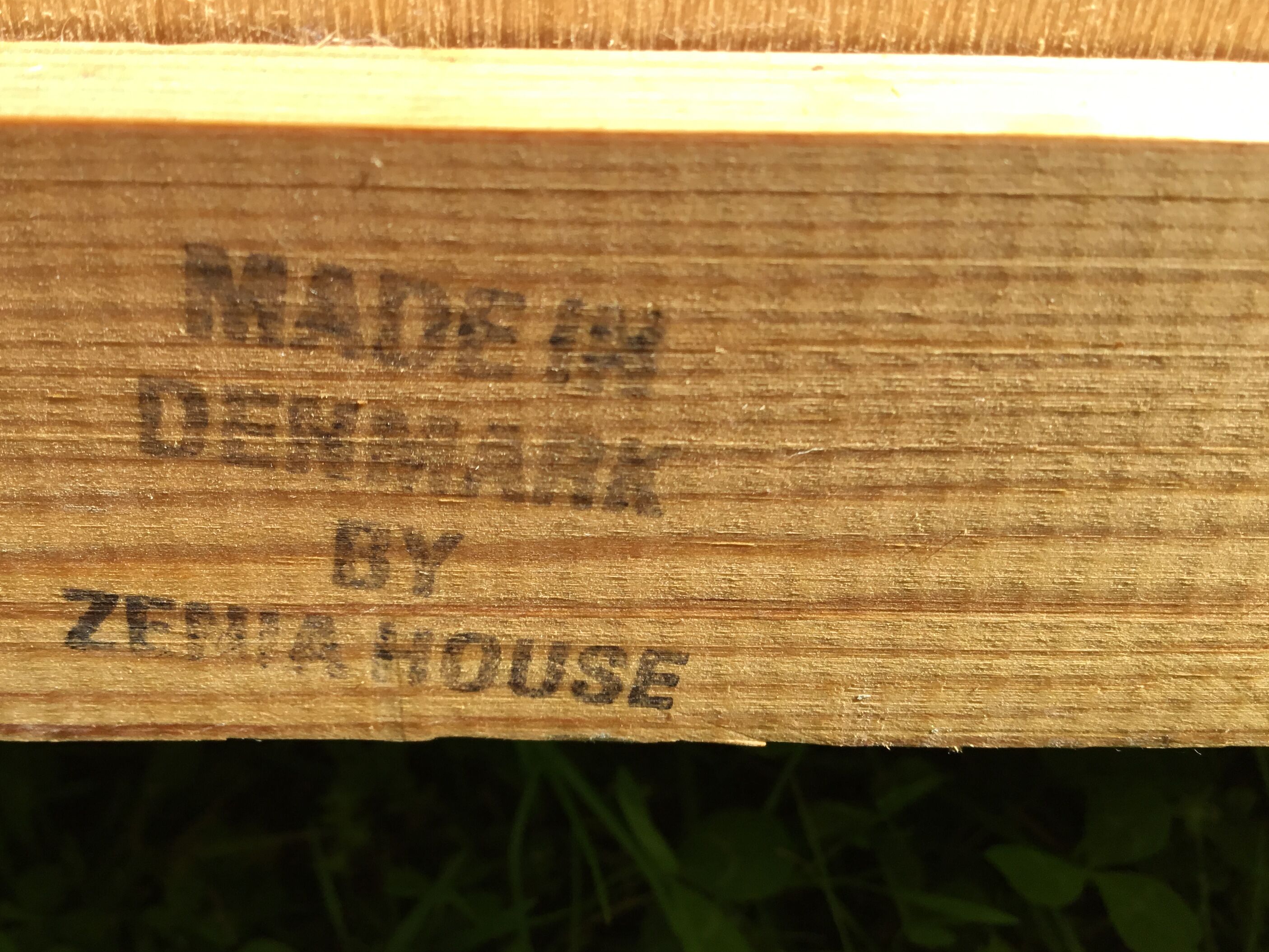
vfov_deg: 39.6
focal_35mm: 36
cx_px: 535
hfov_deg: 51.1
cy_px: 492
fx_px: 1320
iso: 25
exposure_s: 1/497
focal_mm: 3.3
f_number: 2.4
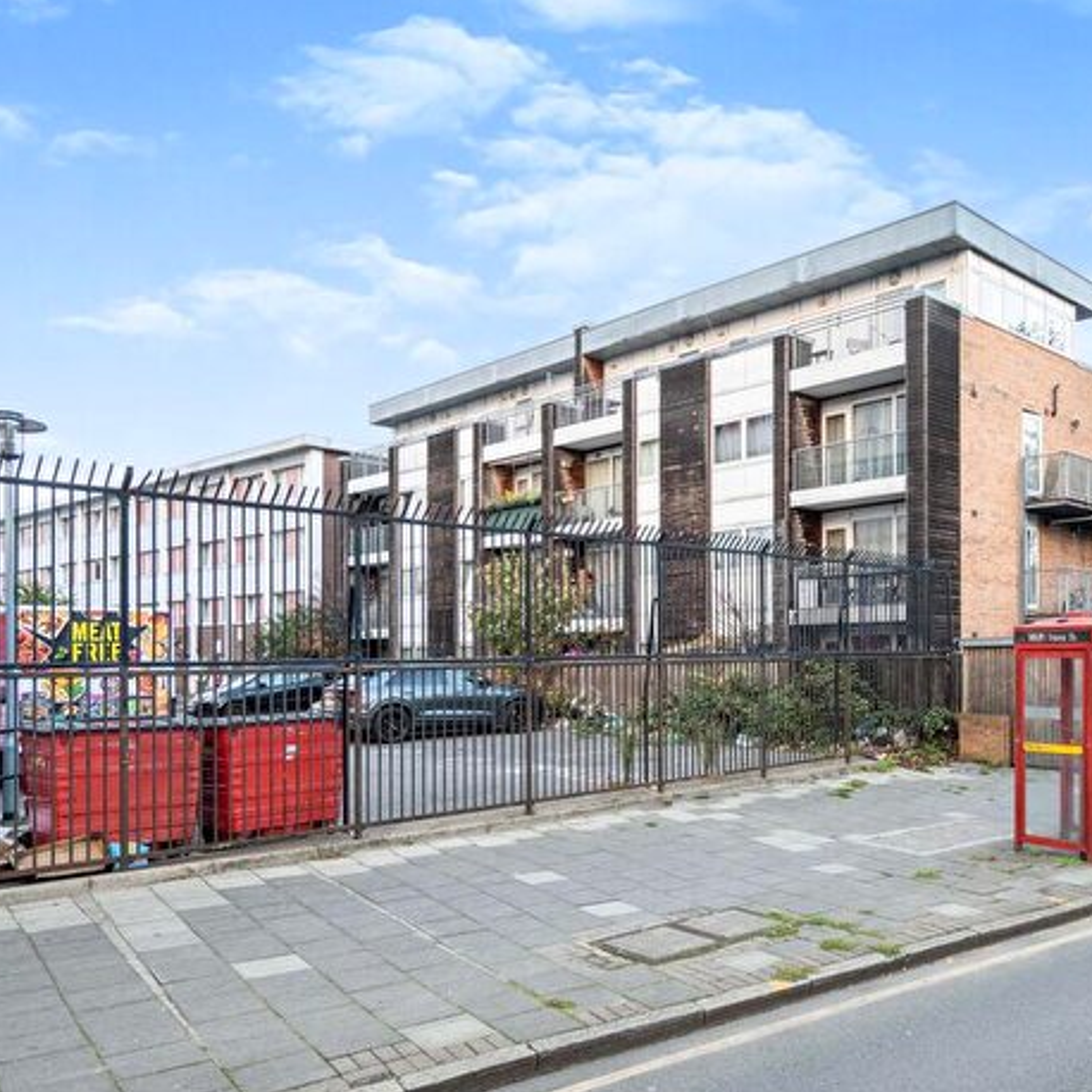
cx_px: 796
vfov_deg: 60.9
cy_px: 547
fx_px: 928
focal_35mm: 26
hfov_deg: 58.3
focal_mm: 20
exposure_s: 1/80
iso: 320
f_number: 4
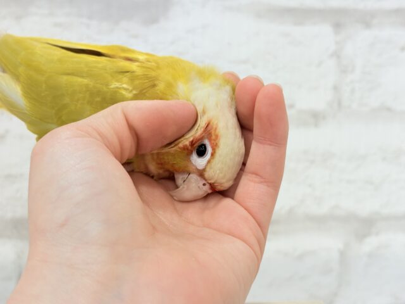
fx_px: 608
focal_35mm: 52
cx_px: 202
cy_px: 152
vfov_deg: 28.0
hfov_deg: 36.8
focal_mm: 5.96
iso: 40
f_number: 1.6
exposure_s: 1/50
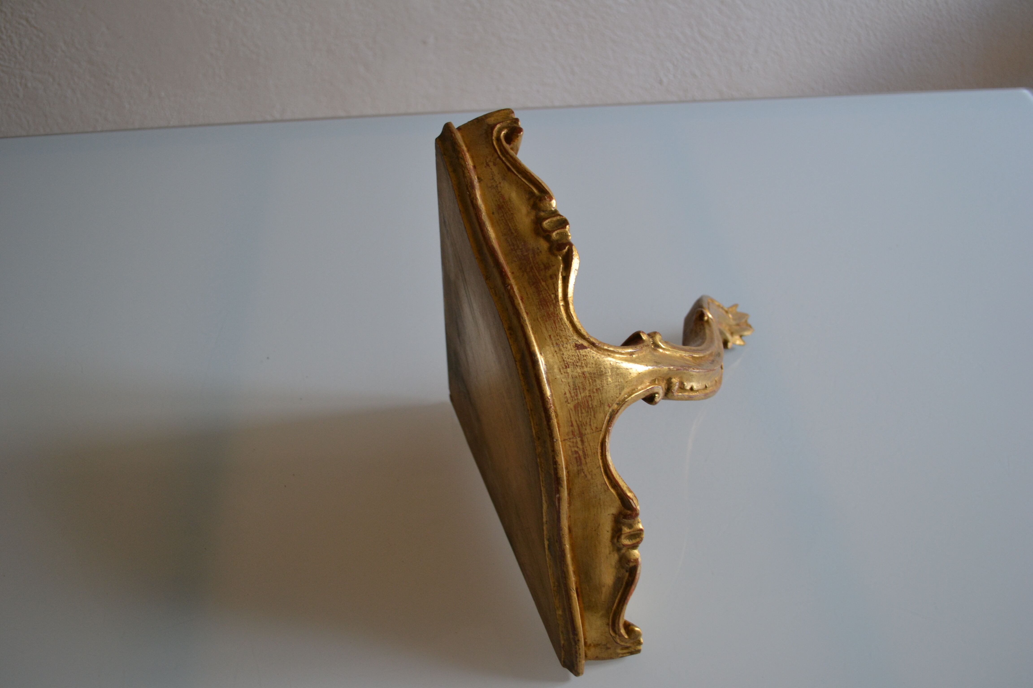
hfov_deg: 57.2
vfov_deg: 40.0
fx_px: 947
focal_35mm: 33
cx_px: 516
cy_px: 344
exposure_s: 1/40
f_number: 3.8
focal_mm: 22
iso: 400
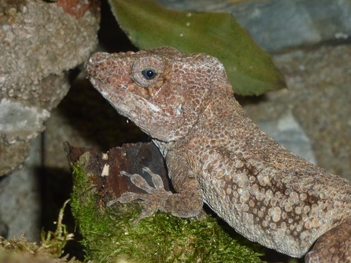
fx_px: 1055
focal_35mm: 104
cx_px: 176
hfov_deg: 18.9
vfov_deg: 14.2
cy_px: 132
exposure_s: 1/125
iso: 320
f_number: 5
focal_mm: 18.7
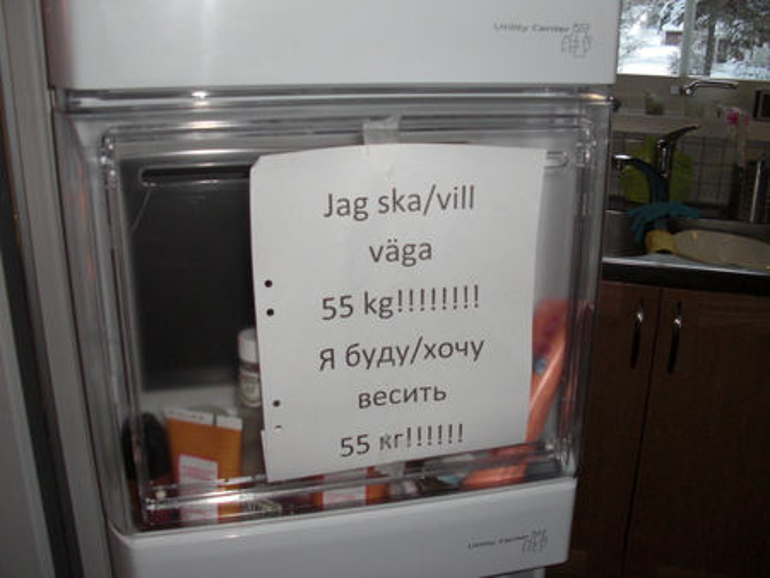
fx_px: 801
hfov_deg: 51.3
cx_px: 385
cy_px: 289
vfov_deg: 39.7
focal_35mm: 36
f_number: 2.8
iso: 200
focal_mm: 6.3
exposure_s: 1/60
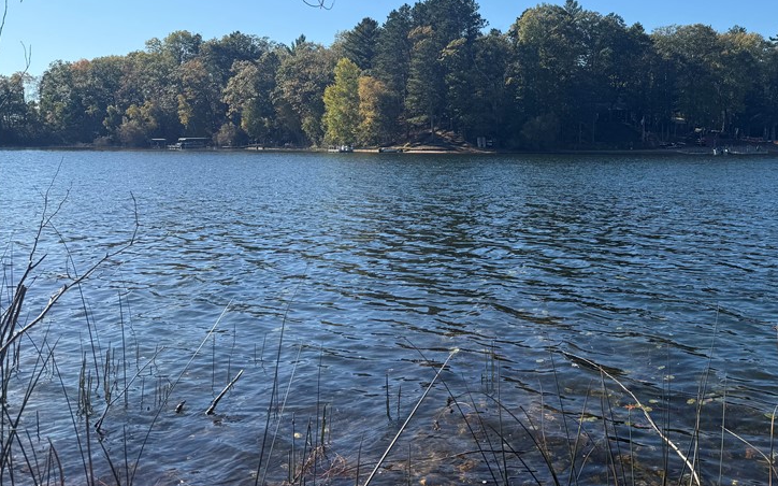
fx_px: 763
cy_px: 158
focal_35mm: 36
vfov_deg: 34.9
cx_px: 539
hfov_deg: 52.6
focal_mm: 6.76
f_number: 1.78
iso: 80
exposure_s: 1/3584
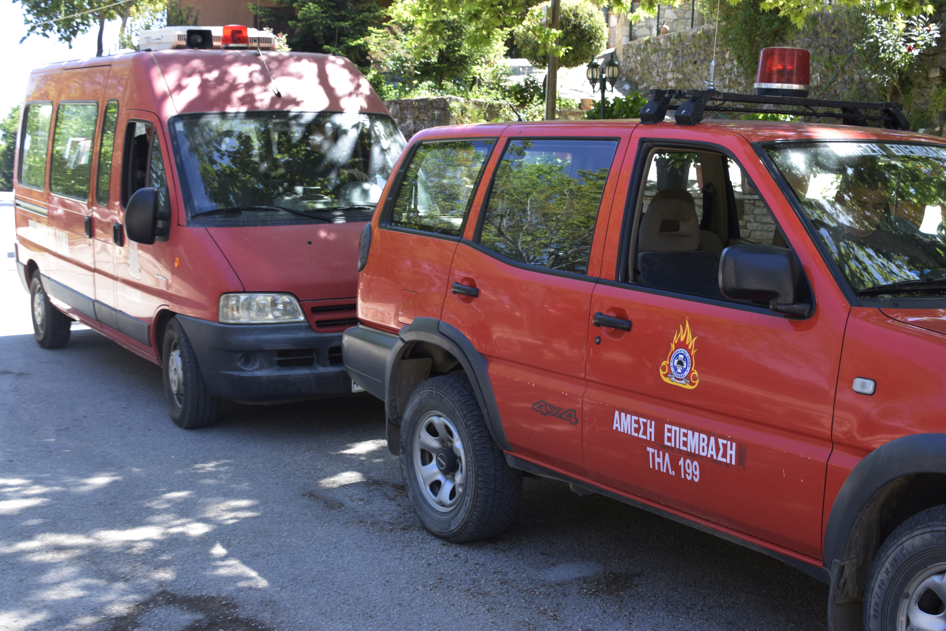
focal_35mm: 48
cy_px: 316
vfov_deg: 28.1
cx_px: 473
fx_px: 1262
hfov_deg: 41.1
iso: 1000
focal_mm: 32
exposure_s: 1/250
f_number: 10
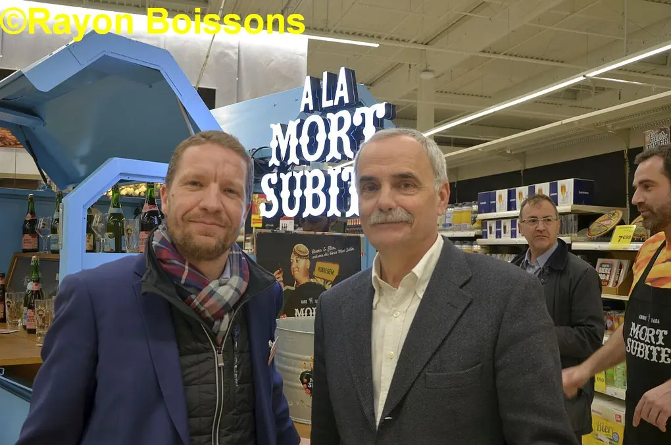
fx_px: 670
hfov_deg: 53.2
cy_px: 222
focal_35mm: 36
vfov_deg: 36.7
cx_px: 336
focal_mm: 24
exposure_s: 1/80
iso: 400
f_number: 4.5
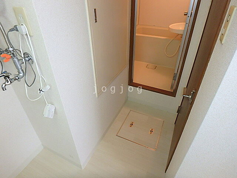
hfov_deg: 79.0
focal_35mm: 21
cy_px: 89
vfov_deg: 63.4
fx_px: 144
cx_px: 118
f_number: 3.5
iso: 250
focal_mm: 3.7
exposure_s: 1/30
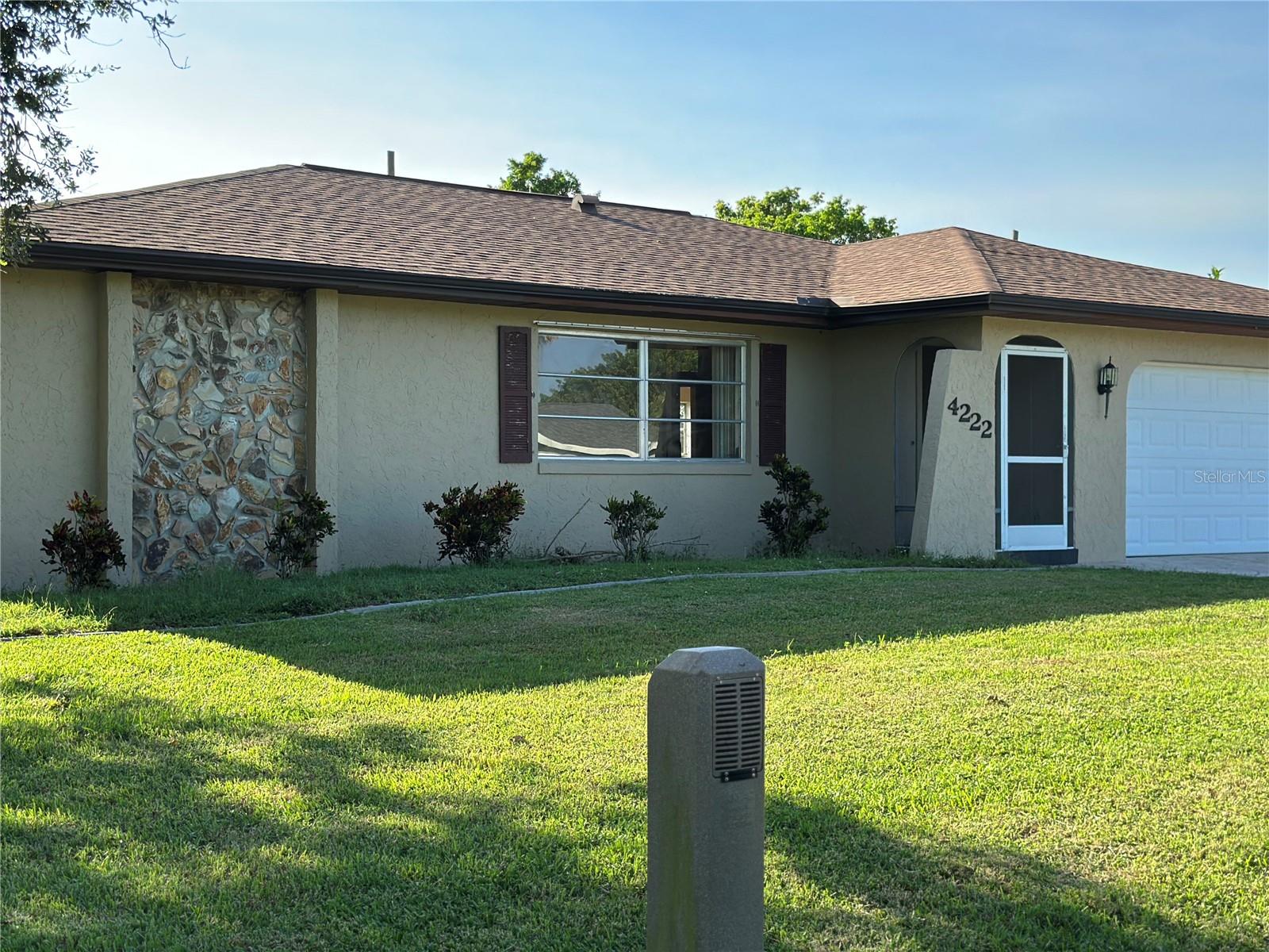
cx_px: 634
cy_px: 476
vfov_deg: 30.3
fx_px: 1760
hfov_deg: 39.7
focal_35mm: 48
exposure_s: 1/1541
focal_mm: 6.86
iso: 80
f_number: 1.78
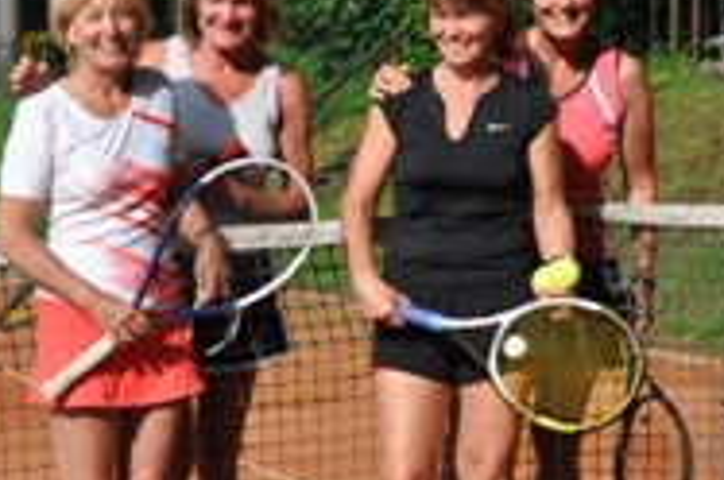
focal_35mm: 115
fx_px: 2309
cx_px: 441
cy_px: 267
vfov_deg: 11.9
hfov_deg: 17.8
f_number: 7.1
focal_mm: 32
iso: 400
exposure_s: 1/1600
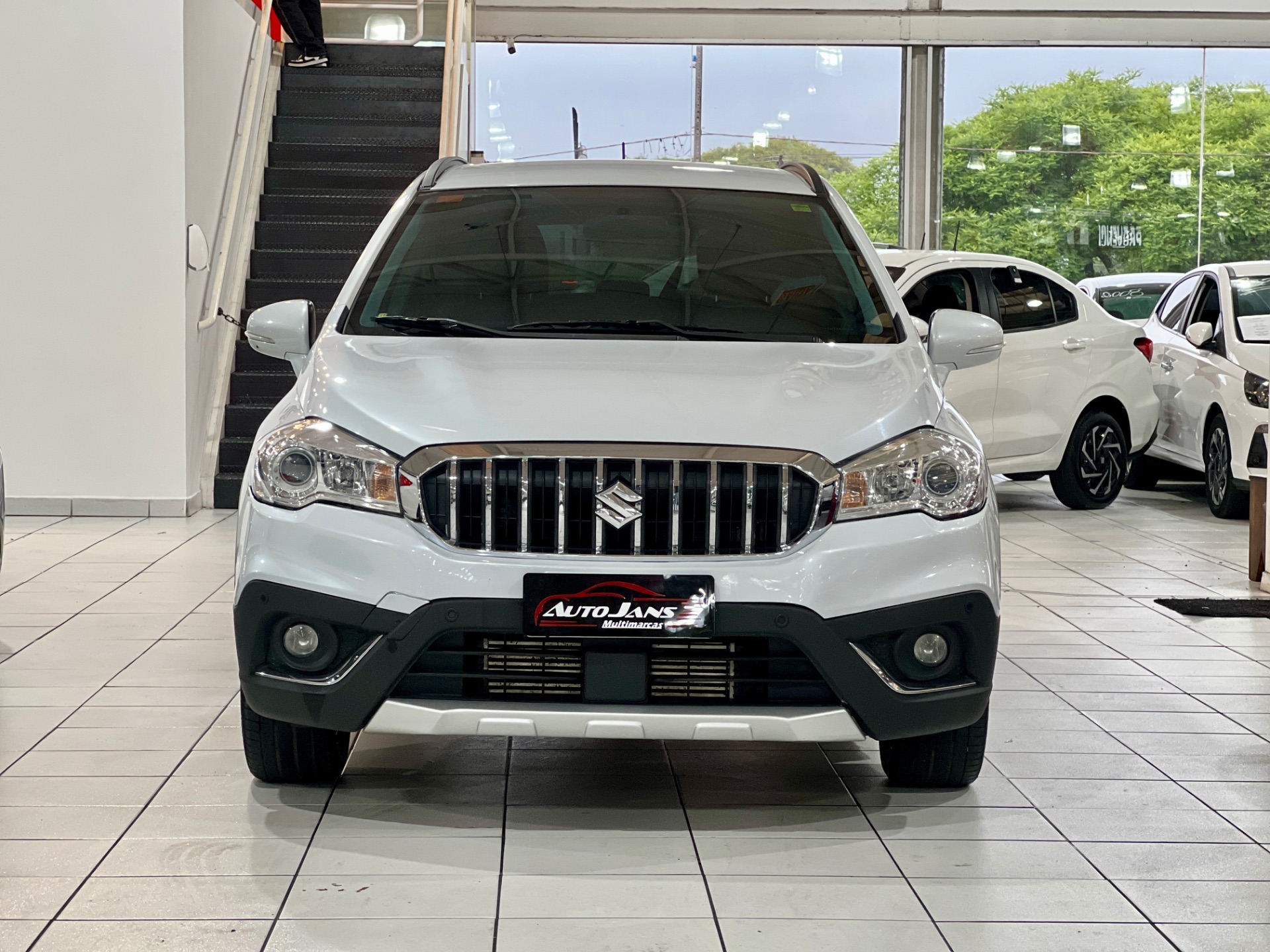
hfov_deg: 25.3
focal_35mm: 77
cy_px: 476
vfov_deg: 19.1
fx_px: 2825
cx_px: 635
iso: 250
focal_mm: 9
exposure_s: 1/40
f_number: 2.8
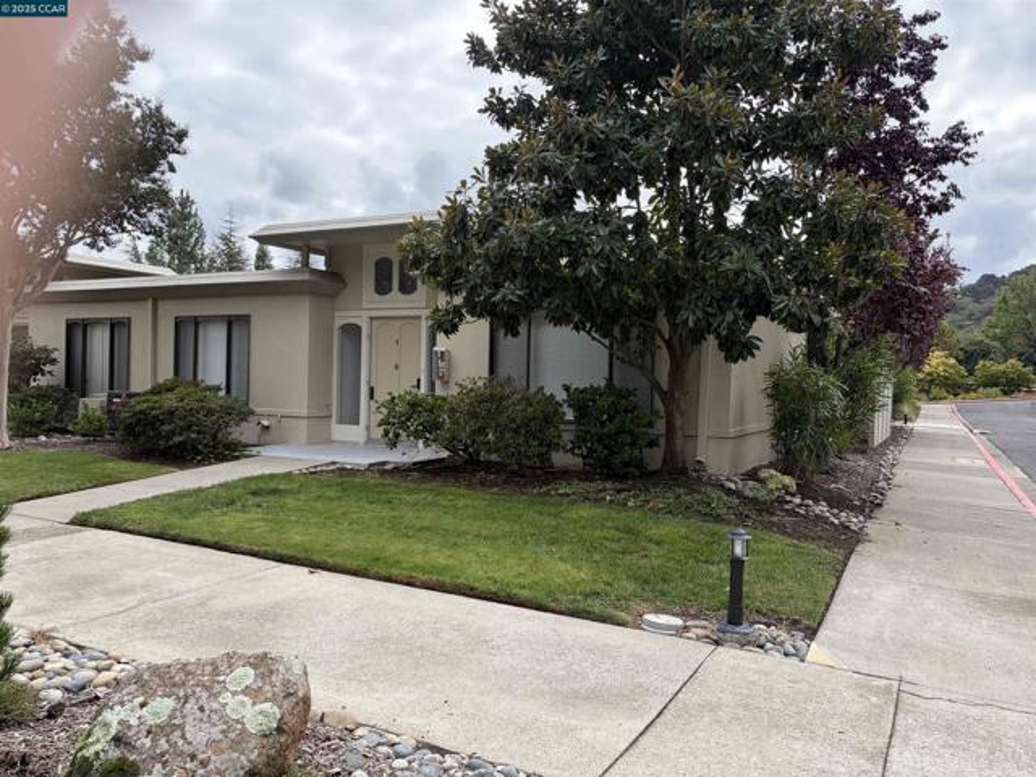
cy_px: 388
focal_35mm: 26
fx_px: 778
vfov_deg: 53.1
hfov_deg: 67.3
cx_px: 518
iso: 64
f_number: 1.6
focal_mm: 5.96
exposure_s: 1/2012
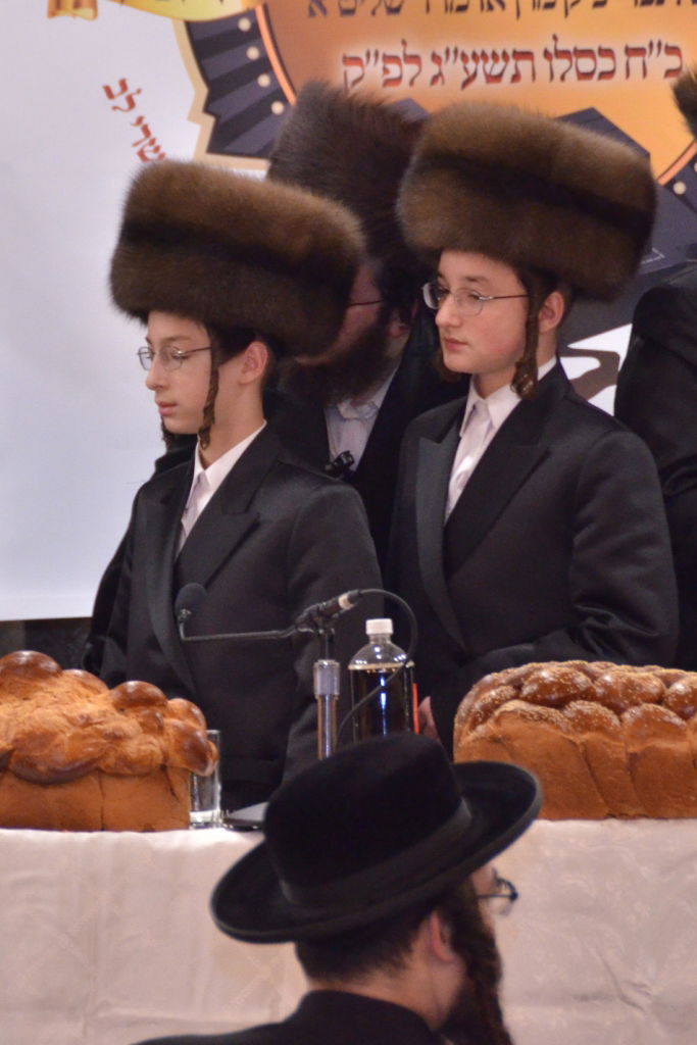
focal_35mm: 300
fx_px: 8709
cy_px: 522
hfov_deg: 4.6
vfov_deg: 6.9
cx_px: 348
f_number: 5.6
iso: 1600
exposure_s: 1/100
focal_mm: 200
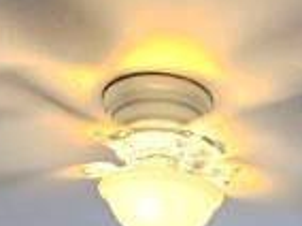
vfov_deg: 10.7
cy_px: 676
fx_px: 819
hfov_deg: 20.7
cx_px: 238
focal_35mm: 94
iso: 100
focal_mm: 2.2
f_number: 2.2
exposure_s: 1/60.2
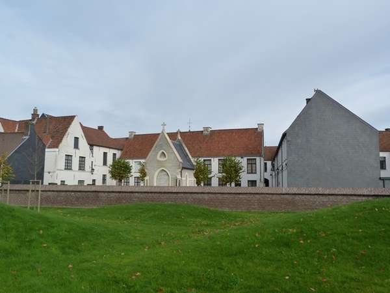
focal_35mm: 29
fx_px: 327
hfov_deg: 61.7
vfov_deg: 48.2
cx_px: 195
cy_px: 146
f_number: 5.6
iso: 125
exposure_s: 1/250
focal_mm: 5.2
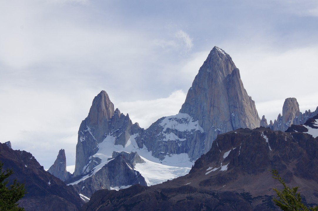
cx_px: 159
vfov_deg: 10.7
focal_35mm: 128
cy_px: 106
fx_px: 1126
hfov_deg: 16.1
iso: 200
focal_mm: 85
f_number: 13
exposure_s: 1/400
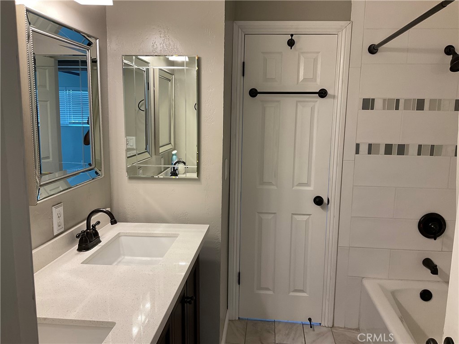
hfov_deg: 61.7
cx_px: 230
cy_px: 172
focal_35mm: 29
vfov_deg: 48.2
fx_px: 385
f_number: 1.8
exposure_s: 1/60
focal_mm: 3
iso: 64
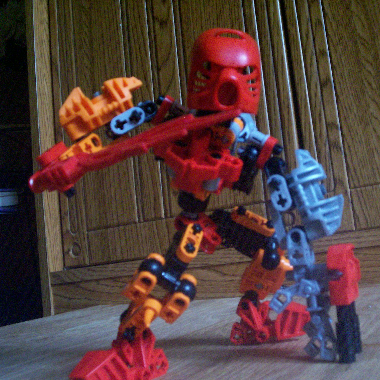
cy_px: 188
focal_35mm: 43
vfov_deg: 39.2
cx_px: 249
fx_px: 534
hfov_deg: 38.8
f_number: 4.5
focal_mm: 5.9
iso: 400
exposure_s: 1/8
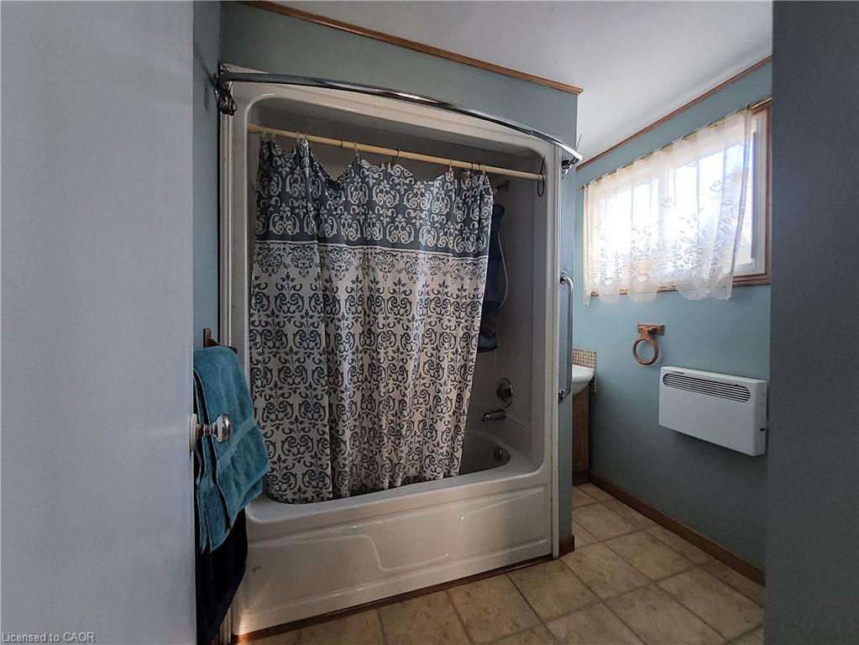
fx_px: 323
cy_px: 322
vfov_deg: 90.0
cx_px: 430
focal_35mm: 13
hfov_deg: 106.2
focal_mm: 1.13
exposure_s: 1/33.3
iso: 640
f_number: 2.2
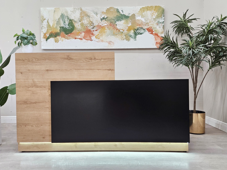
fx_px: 157
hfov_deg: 71.6
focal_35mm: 24
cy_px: 84
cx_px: 113
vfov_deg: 56.8
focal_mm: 5.4
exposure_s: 1/120
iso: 320
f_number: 1.8
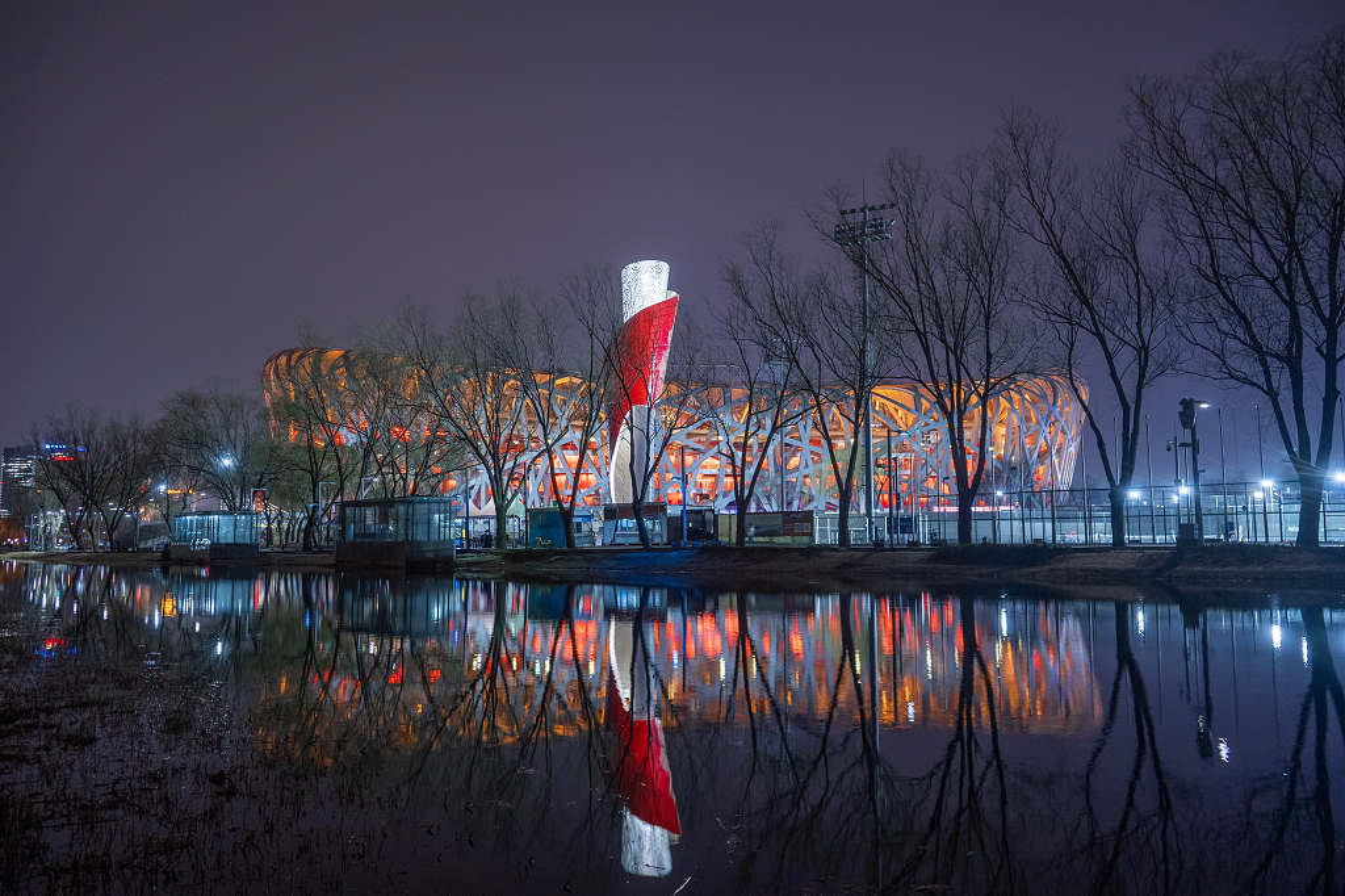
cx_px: 672
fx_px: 1046
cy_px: 448
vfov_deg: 46.4
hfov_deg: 65.5
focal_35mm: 28
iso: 800
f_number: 3.5
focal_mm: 28
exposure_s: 1/4
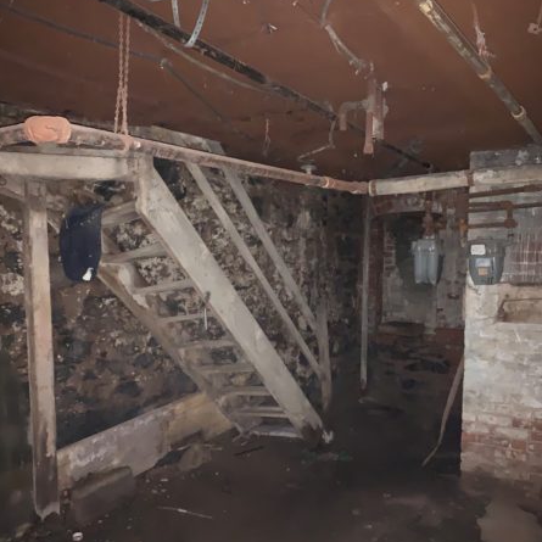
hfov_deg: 52.5
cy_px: 311
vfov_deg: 52.3
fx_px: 549
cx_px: 272
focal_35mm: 31
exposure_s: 1/4
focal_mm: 4.25
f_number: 1.8
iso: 1250
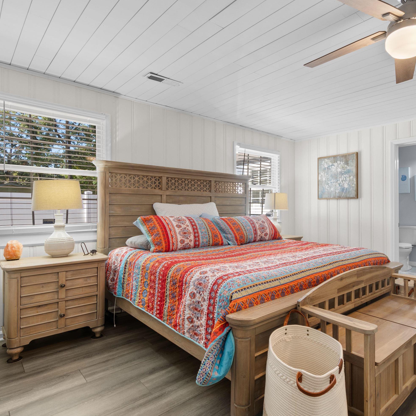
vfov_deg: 74.8
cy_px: 204
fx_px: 272
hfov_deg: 73.5
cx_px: 261
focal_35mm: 20
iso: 100
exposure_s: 1.3
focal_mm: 10
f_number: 4.5
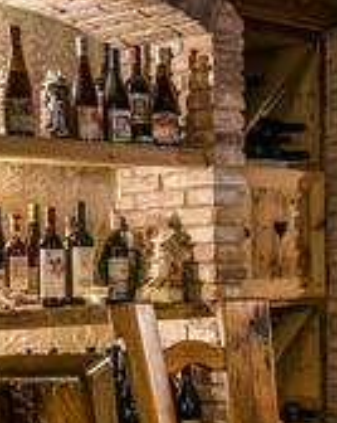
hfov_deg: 15.1
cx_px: 490
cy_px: 373
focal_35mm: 95
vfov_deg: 19.8
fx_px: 1187
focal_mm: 34
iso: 160
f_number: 13
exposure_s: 4
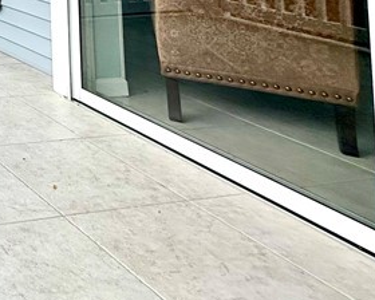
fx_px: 555
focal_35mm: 50
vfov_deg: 23.8
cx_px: -221
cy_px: -153
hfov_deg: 25.3
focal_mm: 2.22
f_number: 2.2
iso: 40
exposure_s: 1/855
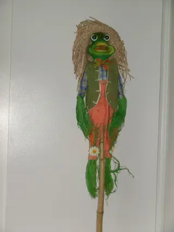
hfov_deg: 26.1
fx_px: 376
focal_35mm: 56
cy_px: 116
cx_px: 87
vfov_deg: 34.4
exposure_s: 1/75
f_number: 3.5
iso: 64
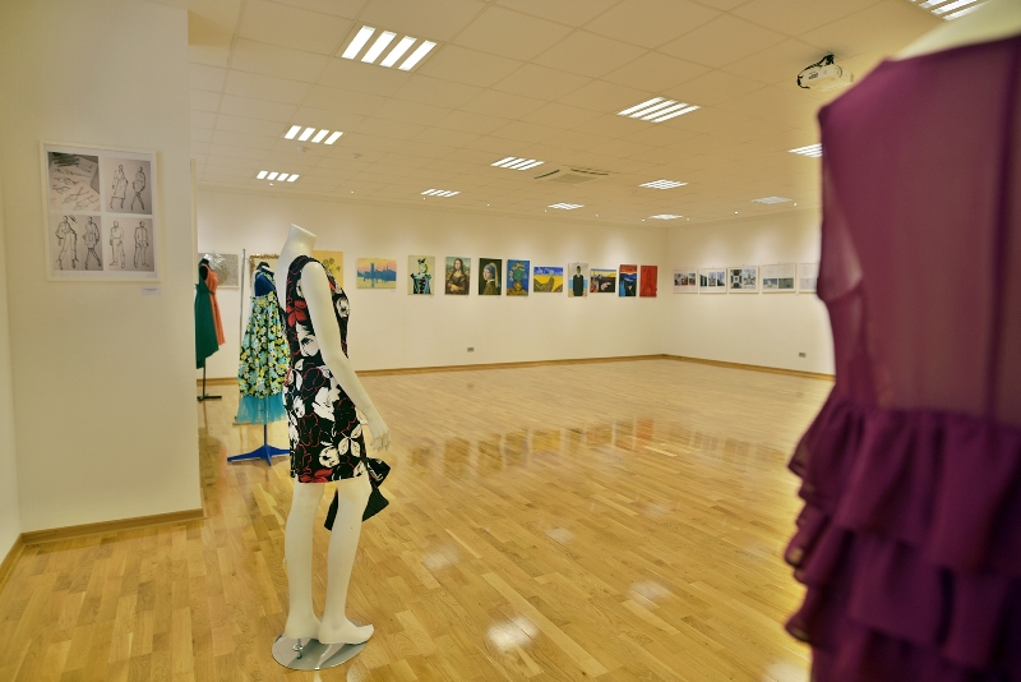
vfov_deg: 62.0
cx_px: 510
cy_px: 341
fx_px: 567
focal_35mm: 20
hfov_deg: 84.0
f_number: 3.2
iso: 100
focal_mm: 20
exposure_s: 1/40
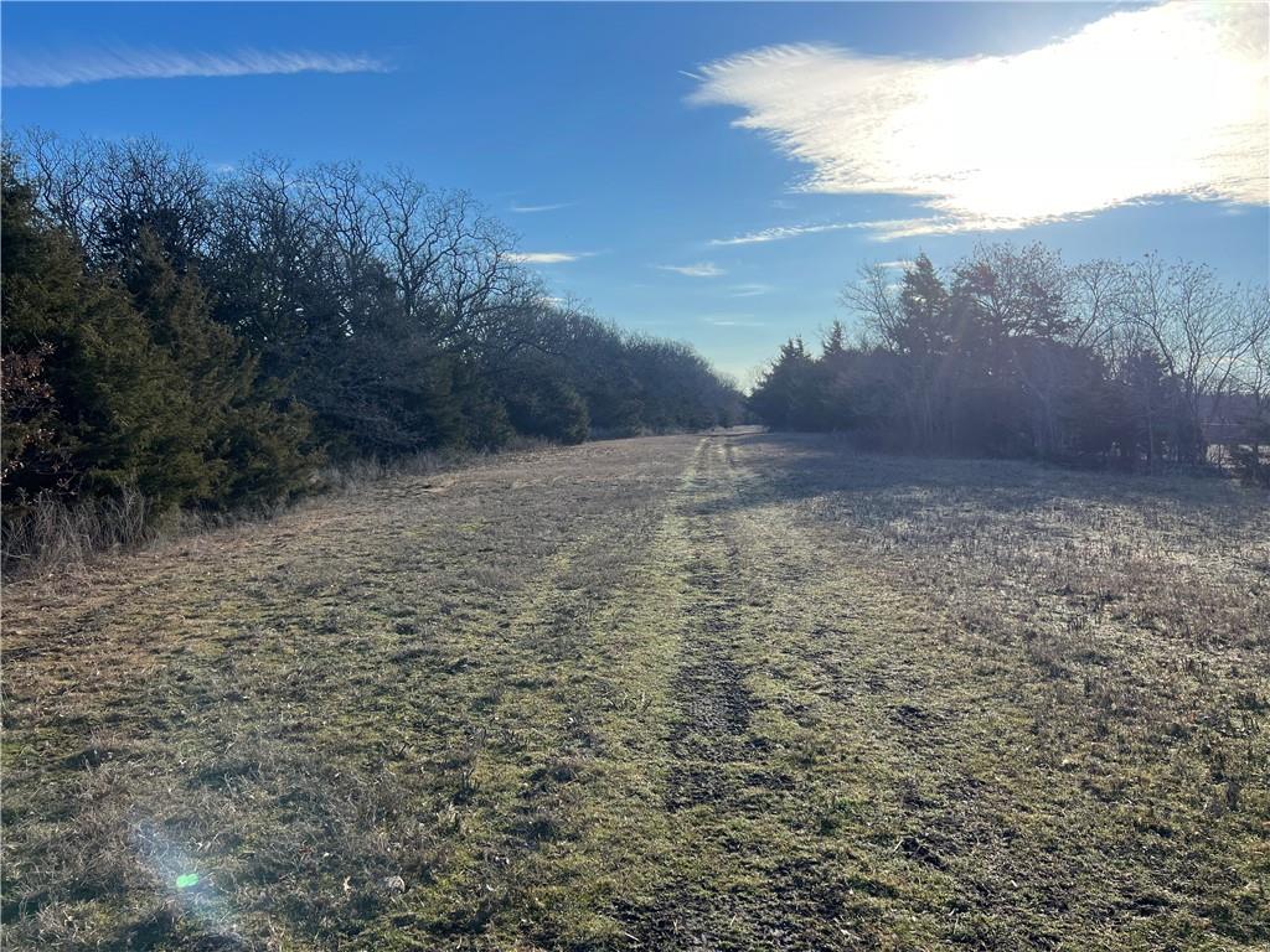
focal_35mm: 26
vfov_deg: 53.1
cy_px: 476
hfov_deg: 67.3
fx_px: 954
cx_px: 635
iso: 50
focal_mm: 5.7
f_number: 1.5
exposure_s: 1/3077
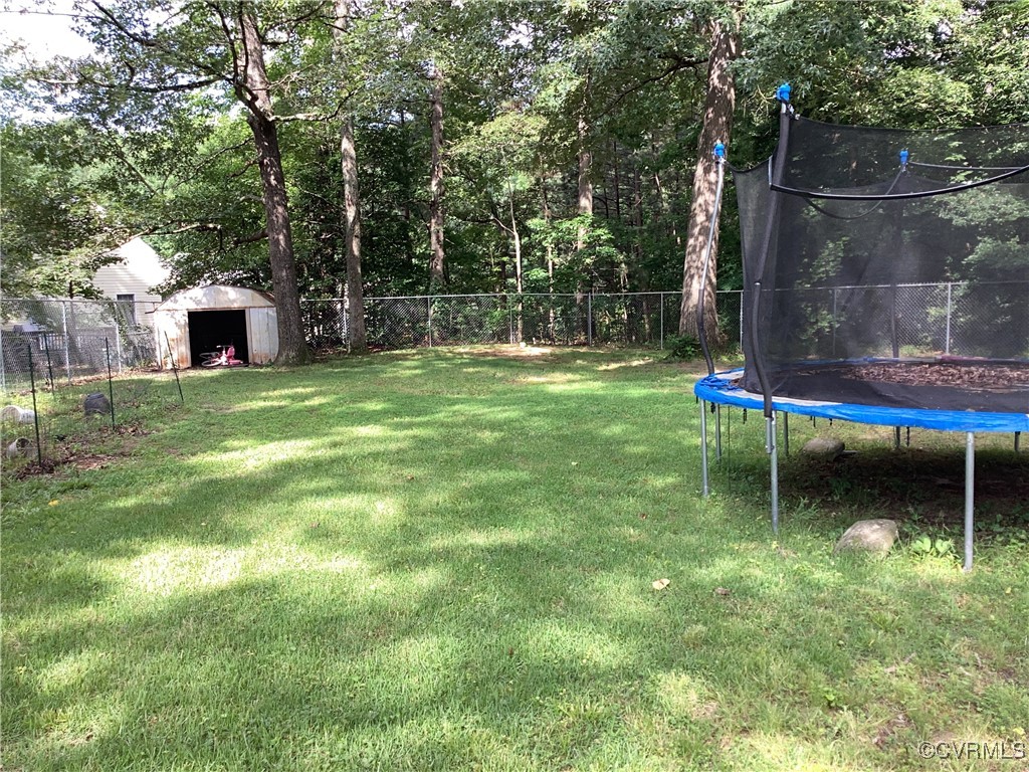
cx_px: 514
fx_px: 922
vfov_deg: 45.4
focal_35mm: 31
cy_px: 386
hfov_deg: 58.4
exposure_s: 1/120
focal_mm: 3.3
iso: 25
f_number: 2.4
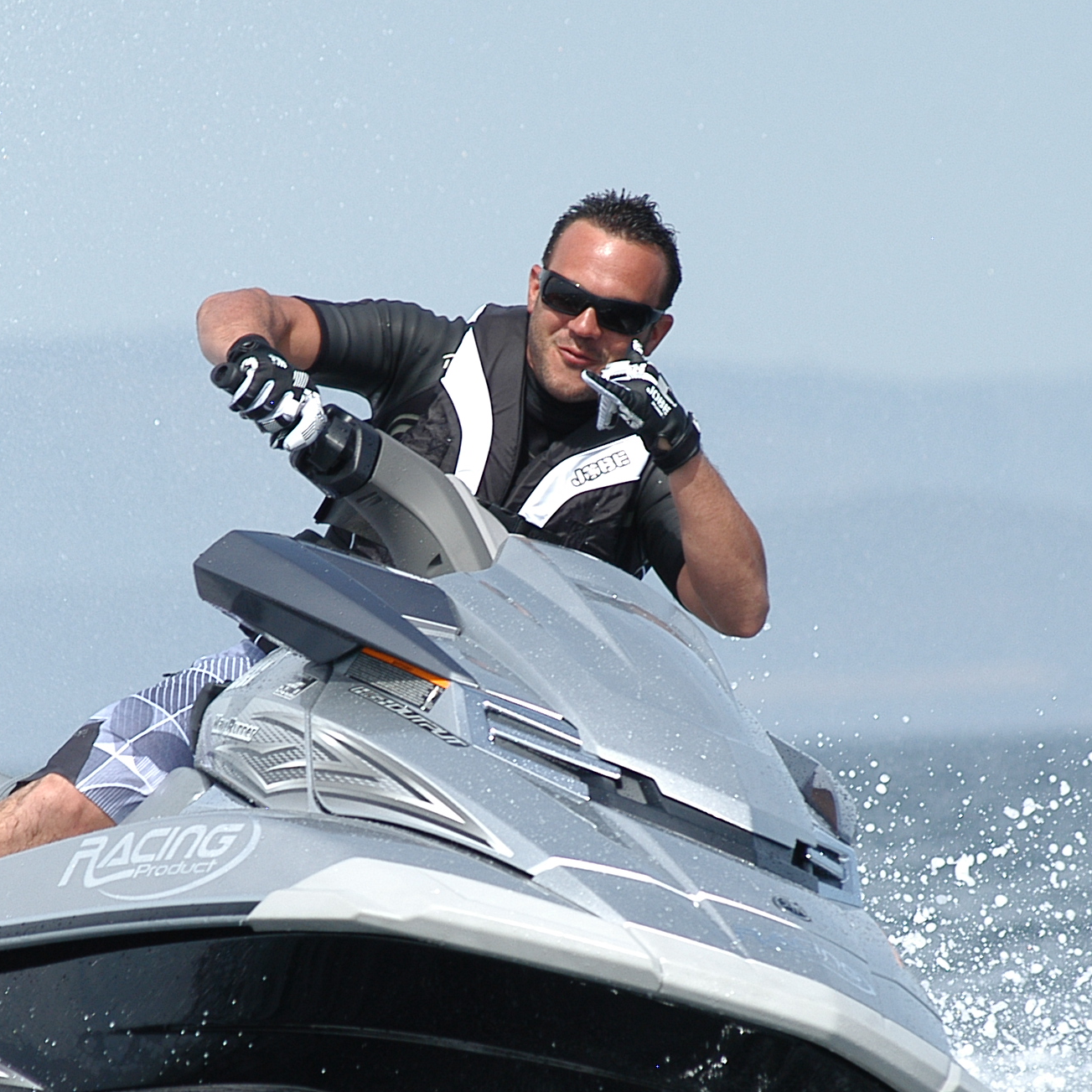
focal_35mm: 588
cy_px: 765
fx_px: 20986
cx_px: 433
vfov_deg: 3.0
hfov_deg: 3.0
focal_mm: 200
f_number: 5.6
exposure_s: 1/1000
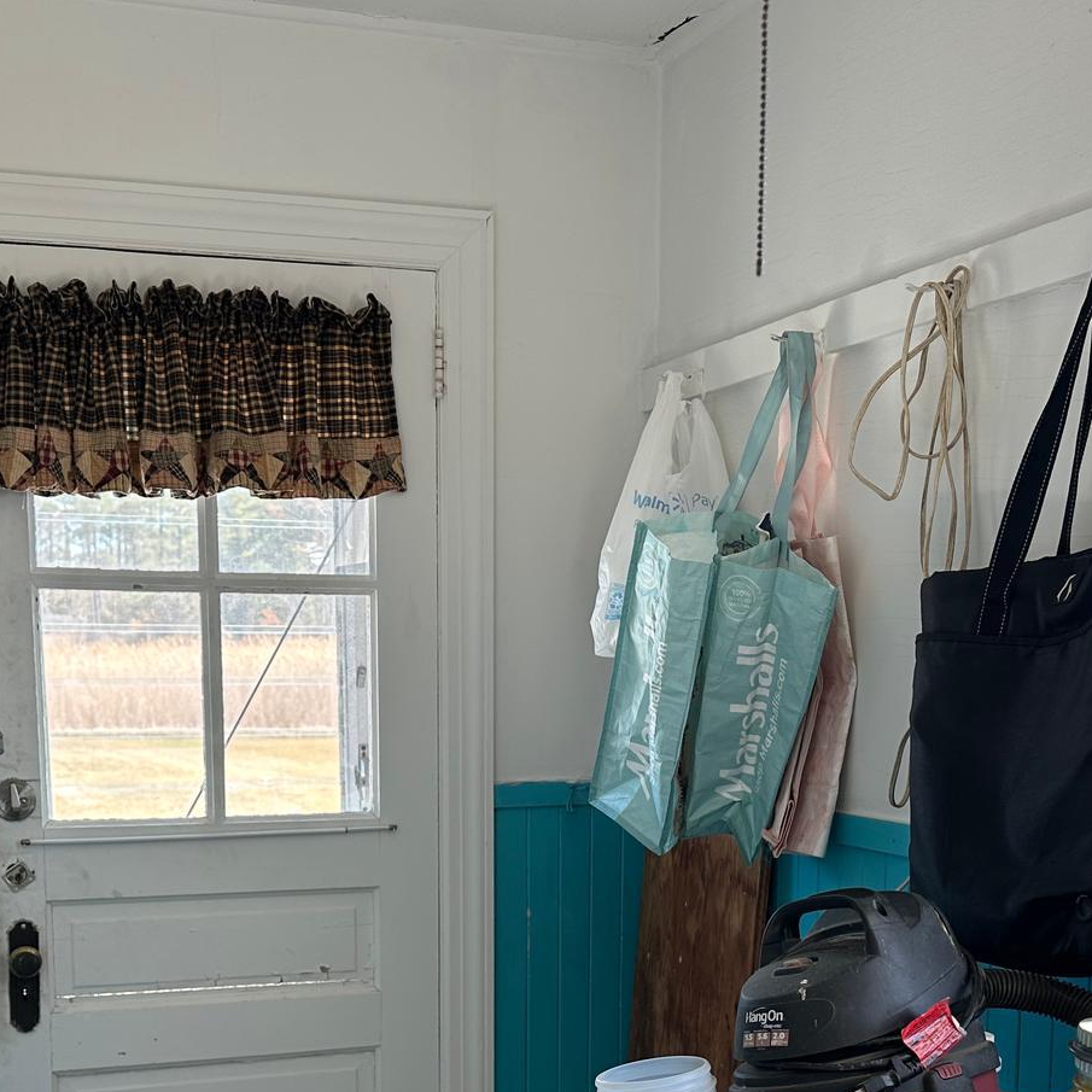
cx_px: 489
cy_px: 905
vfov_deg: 34.1
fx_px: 1713
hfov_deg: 35.3
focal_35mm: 48
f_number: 1.78
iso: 80
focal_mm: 6.86
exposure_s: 1/169
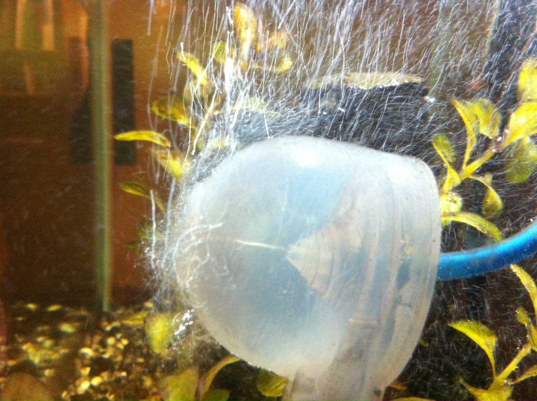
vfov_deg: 40.6
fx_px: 542
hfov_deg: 52.7
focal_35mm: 35
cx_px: 268
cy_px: 200
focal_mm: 3.85
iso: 400
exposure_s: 1/15
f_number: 2.8
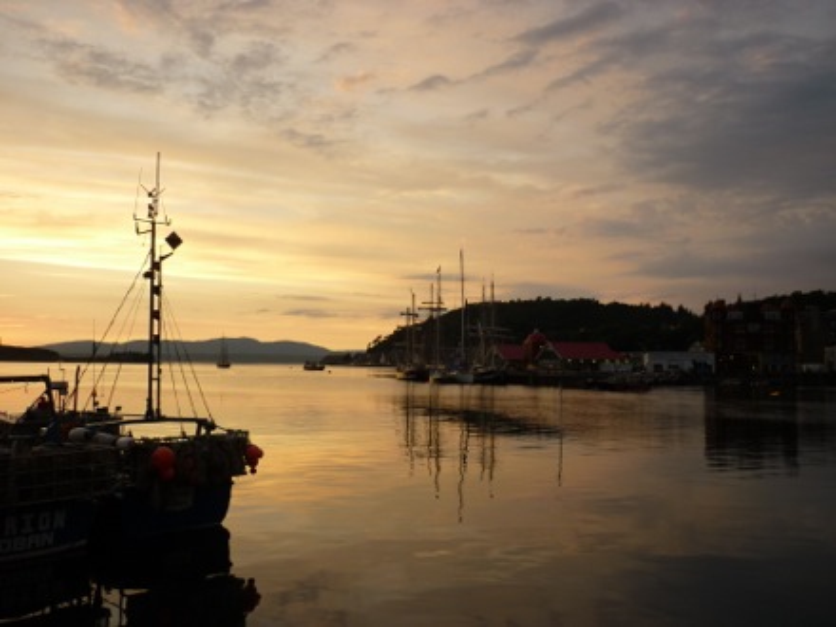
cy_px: 314
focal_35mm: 33
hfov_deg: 55.4
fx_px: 797
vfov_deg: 42.9
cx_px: 418
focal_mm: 5.5
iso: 80
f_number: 2.8
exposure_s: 1/125
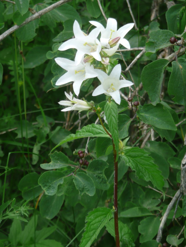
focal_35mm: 280
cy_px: 124
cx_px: 93
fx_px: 2006
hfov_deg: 5.3
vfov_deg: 7.1
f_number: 4.9
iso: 100
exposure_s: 1/60
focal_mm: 46
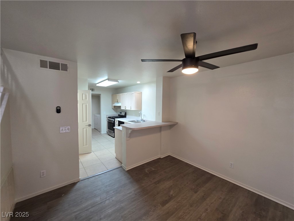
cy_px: 110
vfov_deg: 89.9
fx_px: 110
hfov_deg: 106.2
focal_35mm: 13
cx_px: 147
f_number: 1.9
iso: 200
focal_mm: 2.2
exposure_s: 1/60
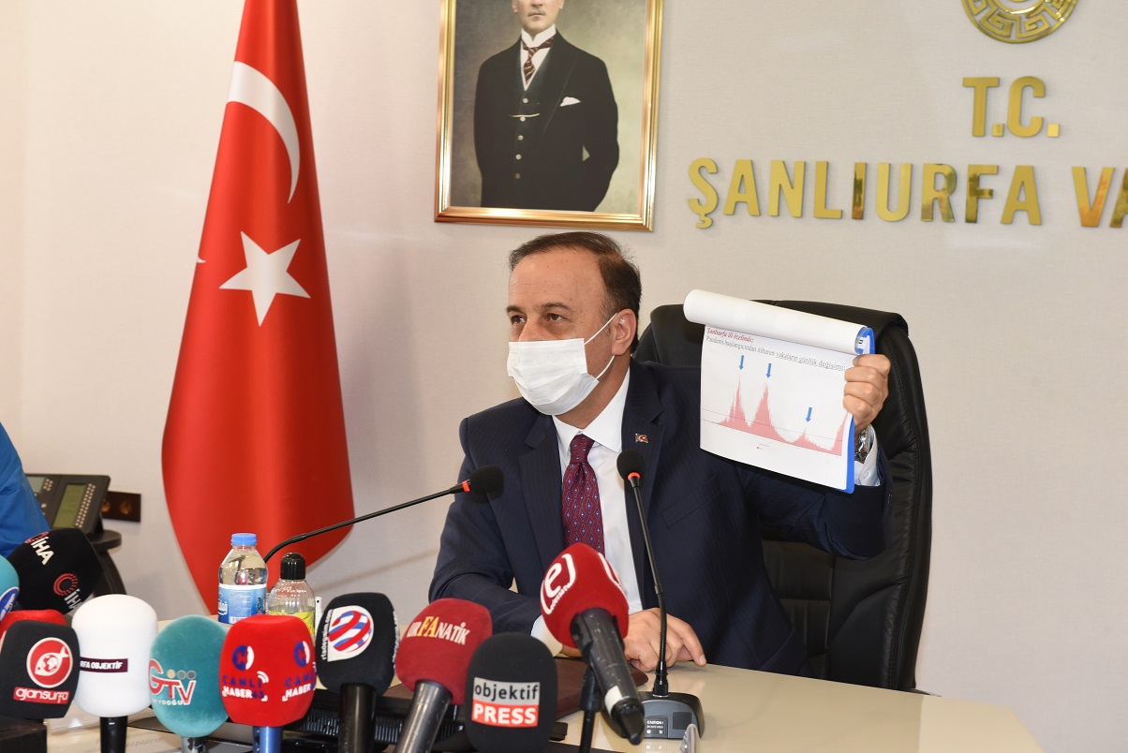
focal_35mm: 70
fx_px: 2194
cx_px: 564
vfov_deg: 19.5
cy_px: 376
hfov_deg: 28.8
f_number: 8
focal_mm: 70
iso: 1600
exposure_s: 1/60
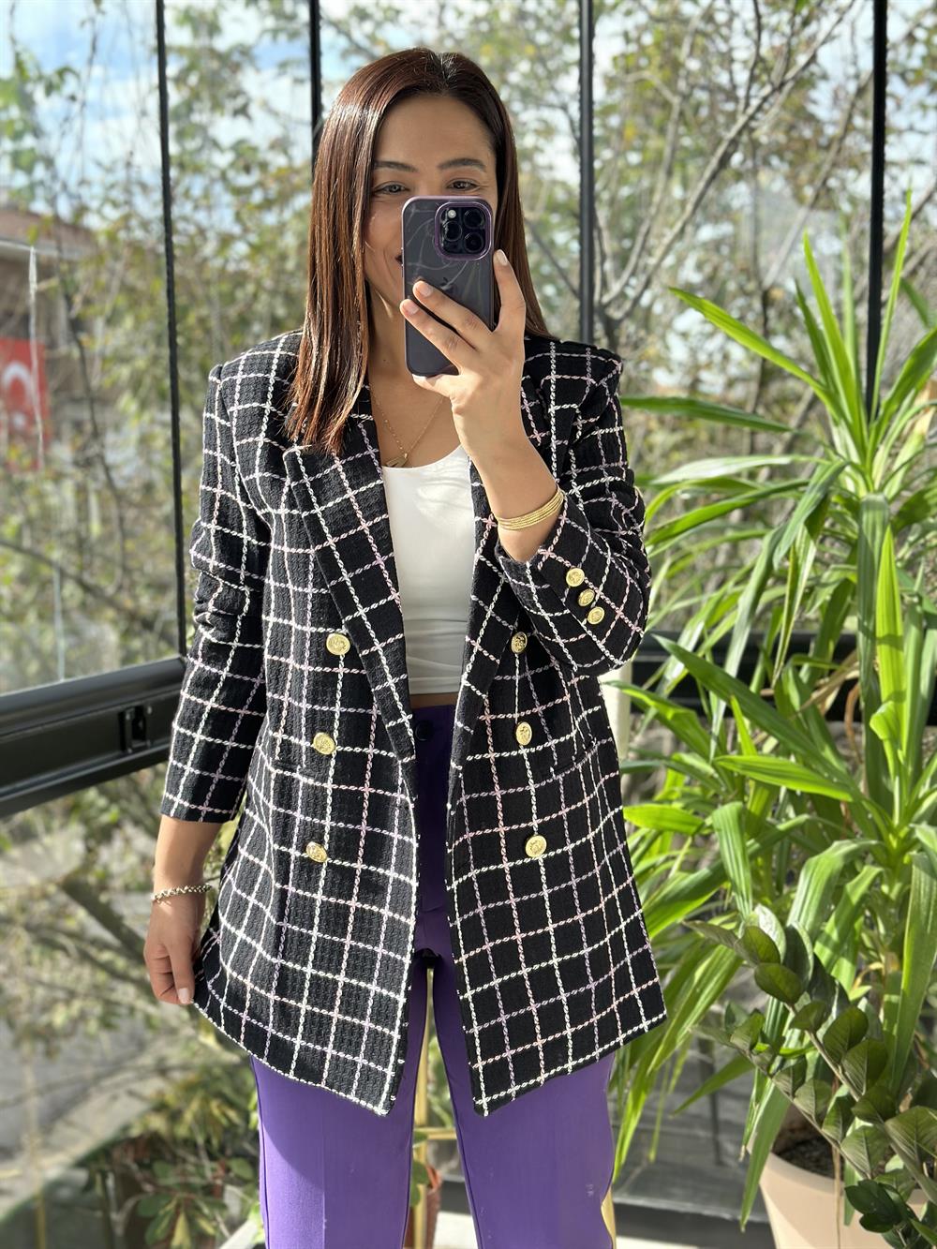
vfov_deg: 39.7
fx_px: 1732
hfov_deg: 30.3
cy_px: 624
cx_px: 468
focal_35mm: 48
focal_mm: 6.86
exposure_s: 1/368
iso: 80
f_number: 1.78
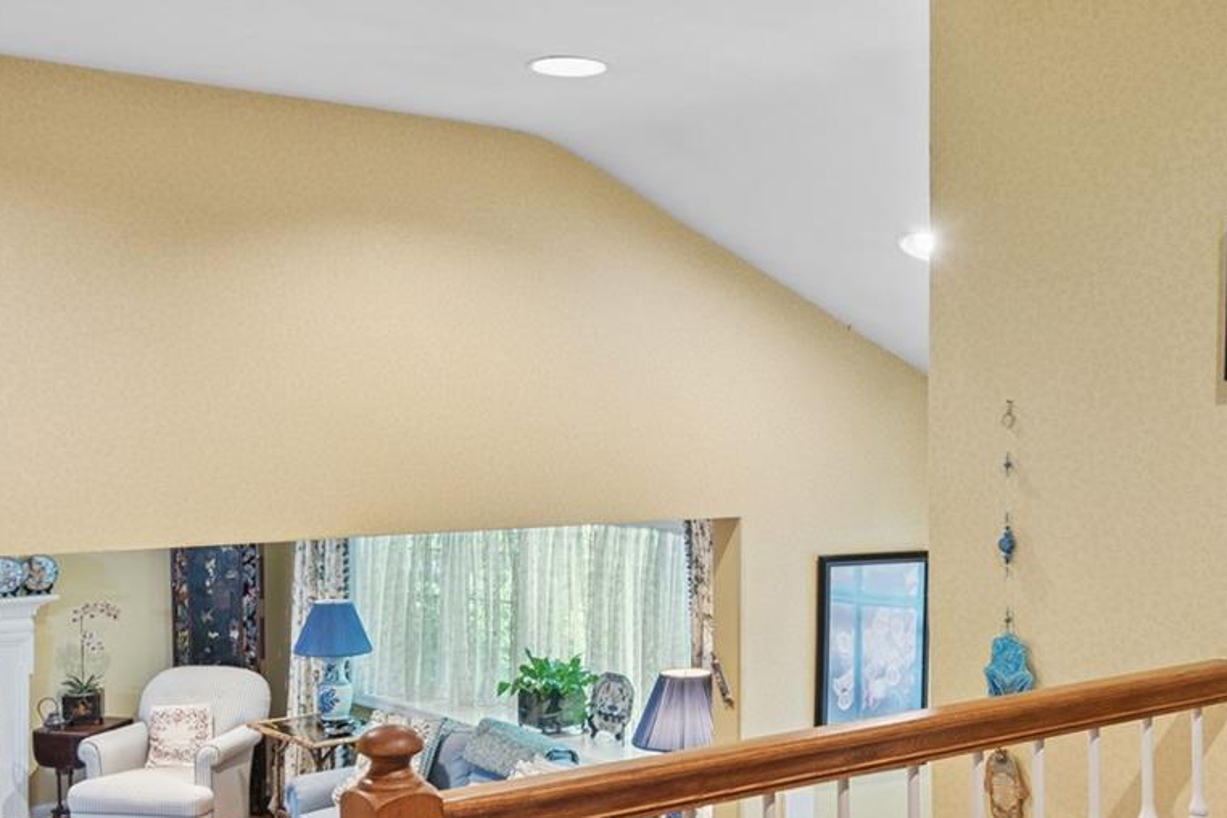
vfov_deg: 31.0
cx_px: 620
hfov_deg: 45.4
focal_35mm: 43
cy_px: 520
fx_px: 1465
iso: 200
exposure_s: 1/8
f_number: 9
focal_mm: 16
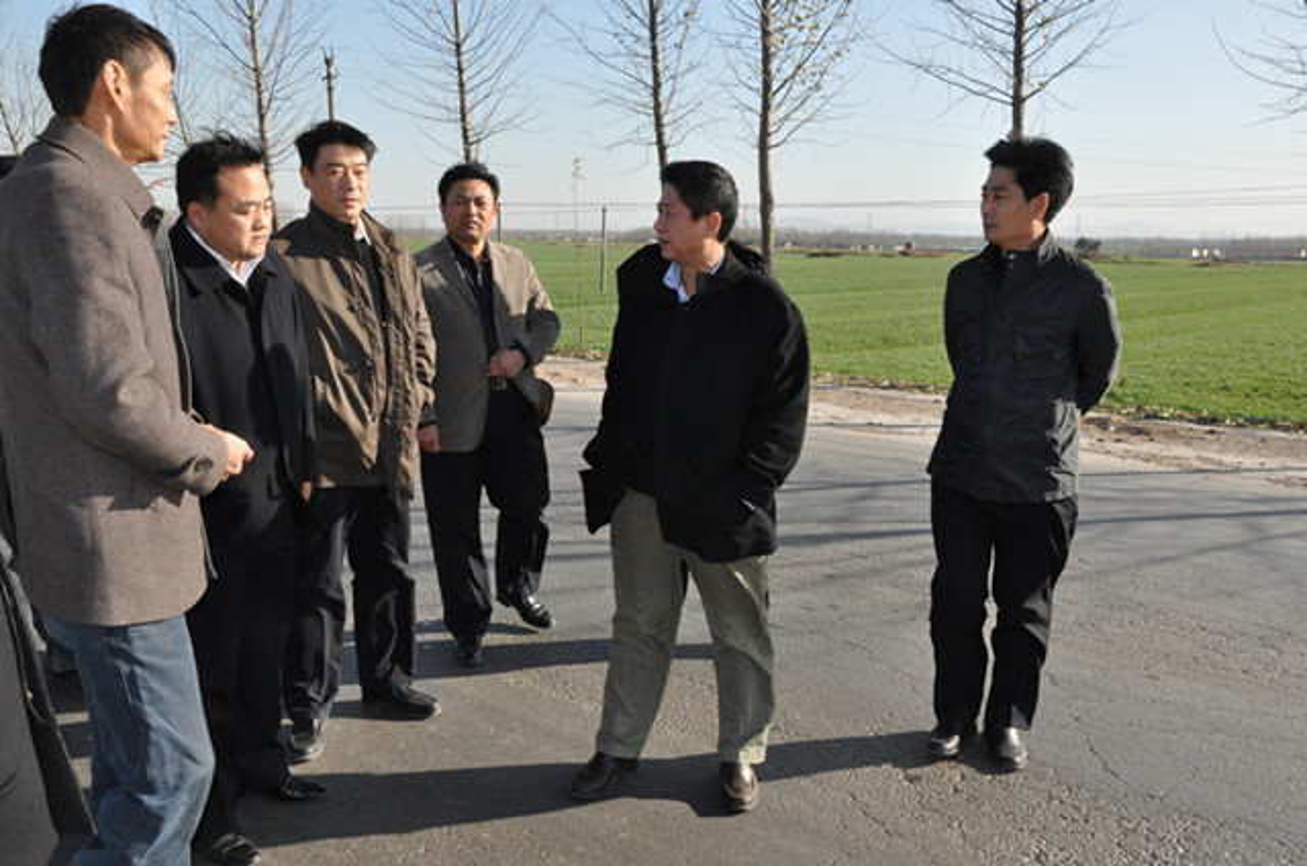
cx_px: 654
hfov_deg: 57.3
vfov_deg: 39.8
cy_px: 433
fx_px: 1196
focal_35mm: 33
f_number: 20
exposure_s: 1/200
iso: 1000
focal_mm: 22
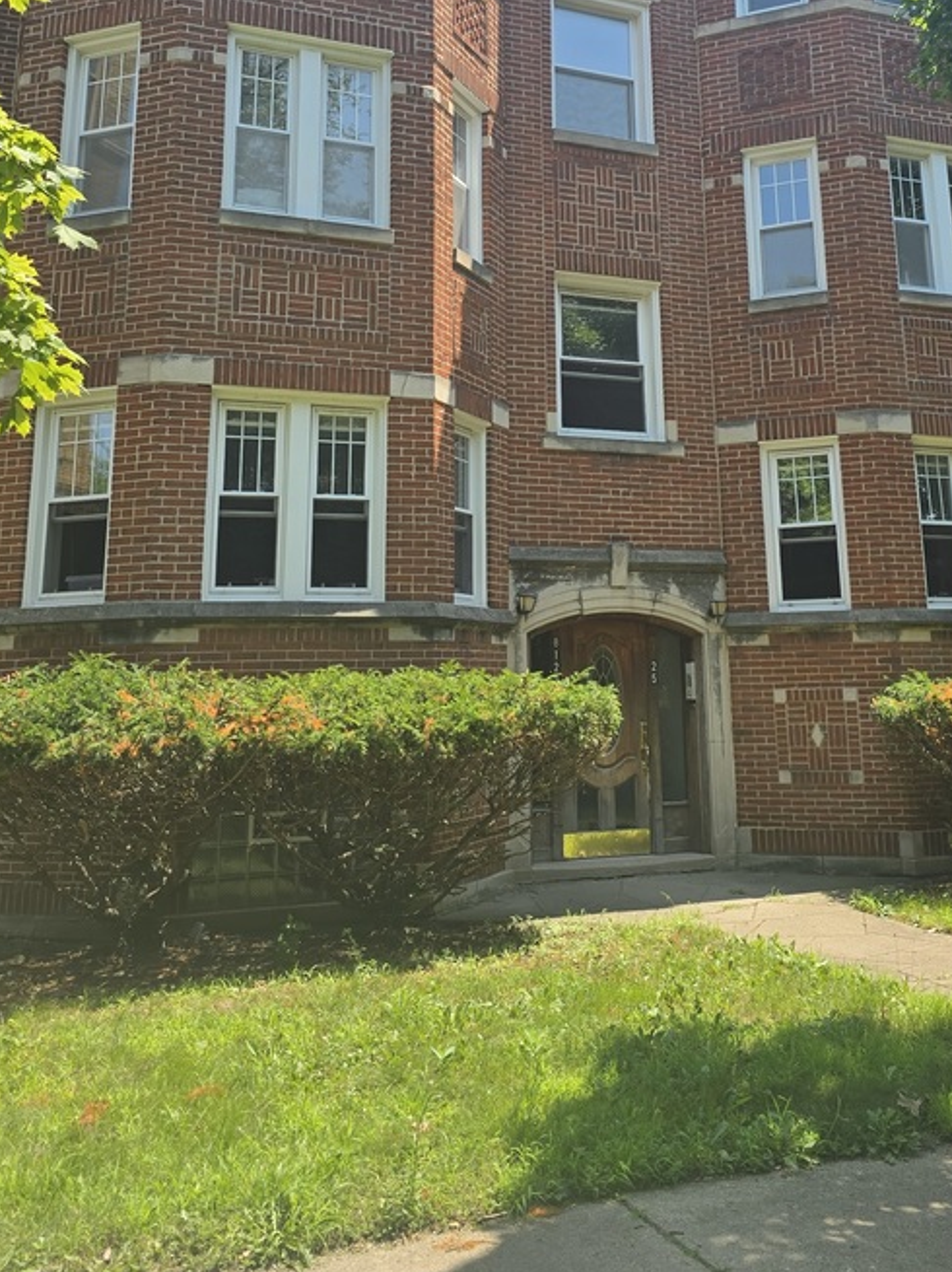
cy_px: 315
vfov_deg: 47.2
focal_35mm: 38
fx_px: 1394
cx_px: 587
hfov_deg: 37.5
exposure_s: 1/586
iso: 12
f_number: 1.7
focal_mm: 6.3
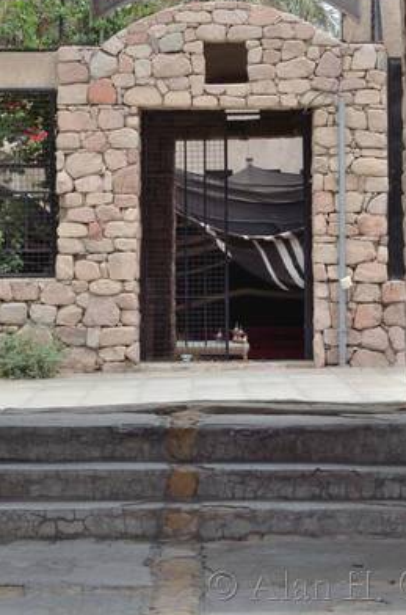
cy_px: 74
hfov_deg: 11.5
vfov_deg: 17.2
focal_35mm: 118
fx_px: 2008
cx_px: 211
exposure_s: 1/50
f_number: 13
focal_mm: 44
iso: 100
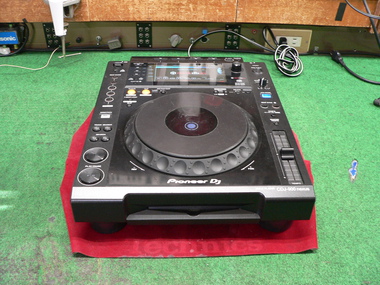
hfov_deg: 51.4
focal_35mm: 36
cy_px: 142
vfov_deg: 39.7
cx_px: 190
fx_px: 395
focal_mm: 6
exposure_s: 1/8
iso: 200
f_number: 2.8
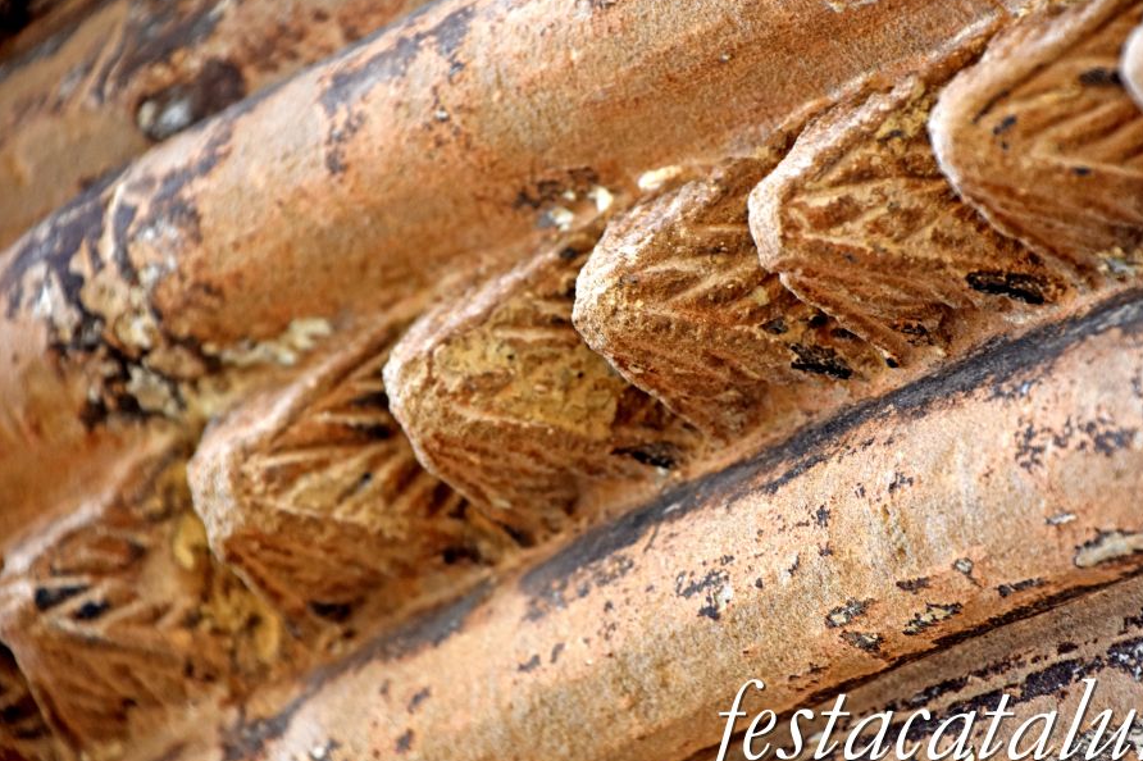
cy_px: 356
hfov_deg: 5.2
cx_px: 634
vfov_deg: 3.5
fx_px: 12568
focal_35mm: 396
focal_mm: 230
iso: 500
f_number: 6.3
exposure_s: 1/125
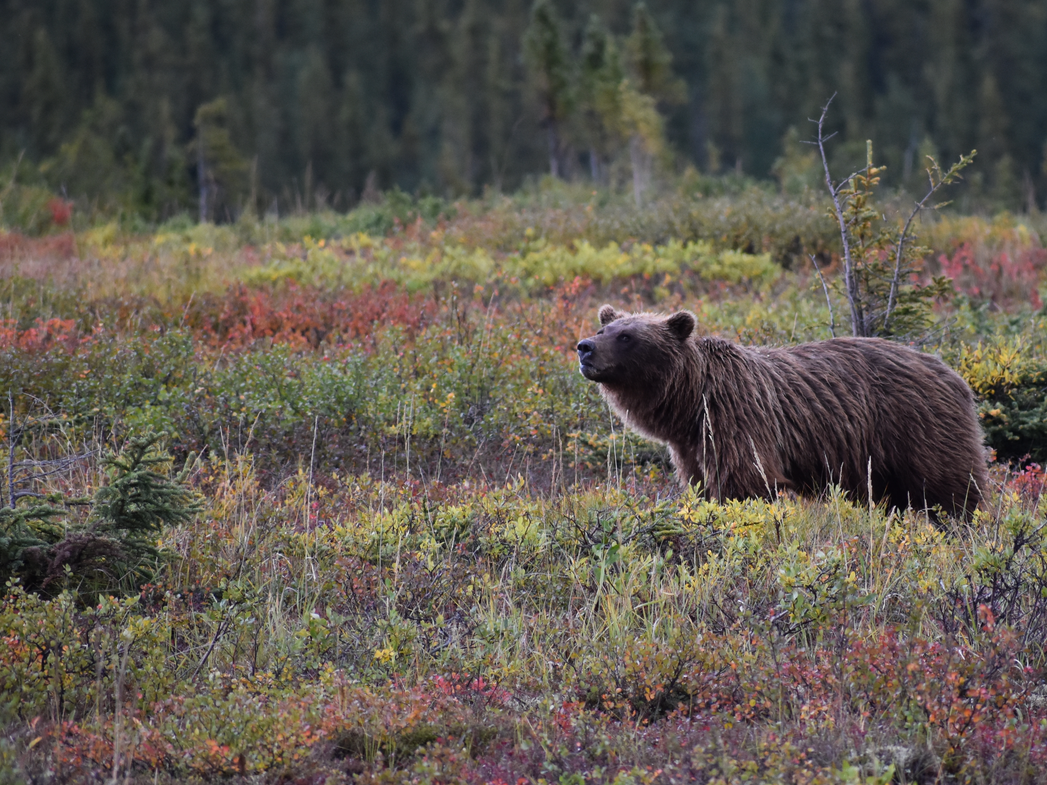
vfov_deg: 2.1
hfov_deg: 2.8
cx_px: 688
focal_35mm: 703
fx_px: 21264
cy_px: 419
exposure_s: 1/500
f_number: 6.3
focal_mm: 300
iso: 720
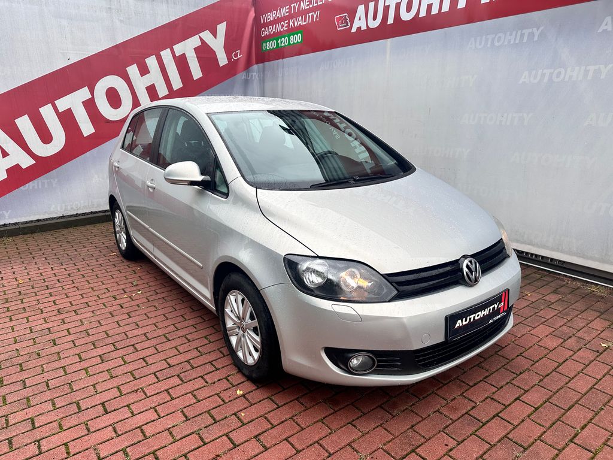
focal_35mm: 24
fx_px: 425
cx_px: 306
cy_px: 230
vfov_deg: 56.8
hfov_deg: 71.6
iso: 80
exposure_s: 1/1095
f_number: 1.78
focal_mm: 6.86
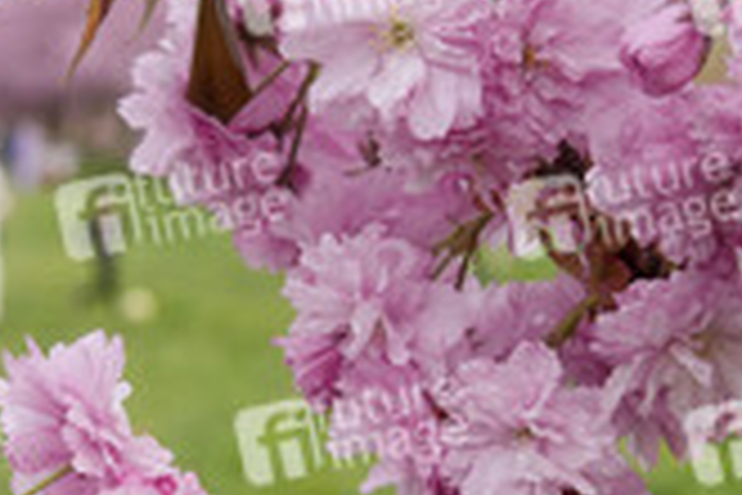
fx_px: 2535
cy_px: 320
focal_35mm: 123
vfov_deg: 11.1
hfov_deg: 16.6
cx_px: 232
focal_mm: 30
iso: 640
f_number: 5
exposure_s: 1/500
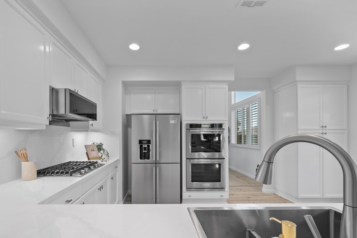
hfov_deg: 99.8
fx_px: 149
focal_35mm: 15
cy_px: 136
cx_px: 156
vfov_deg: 76.9
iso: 500
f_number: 9
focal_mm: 13
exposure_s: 1/40
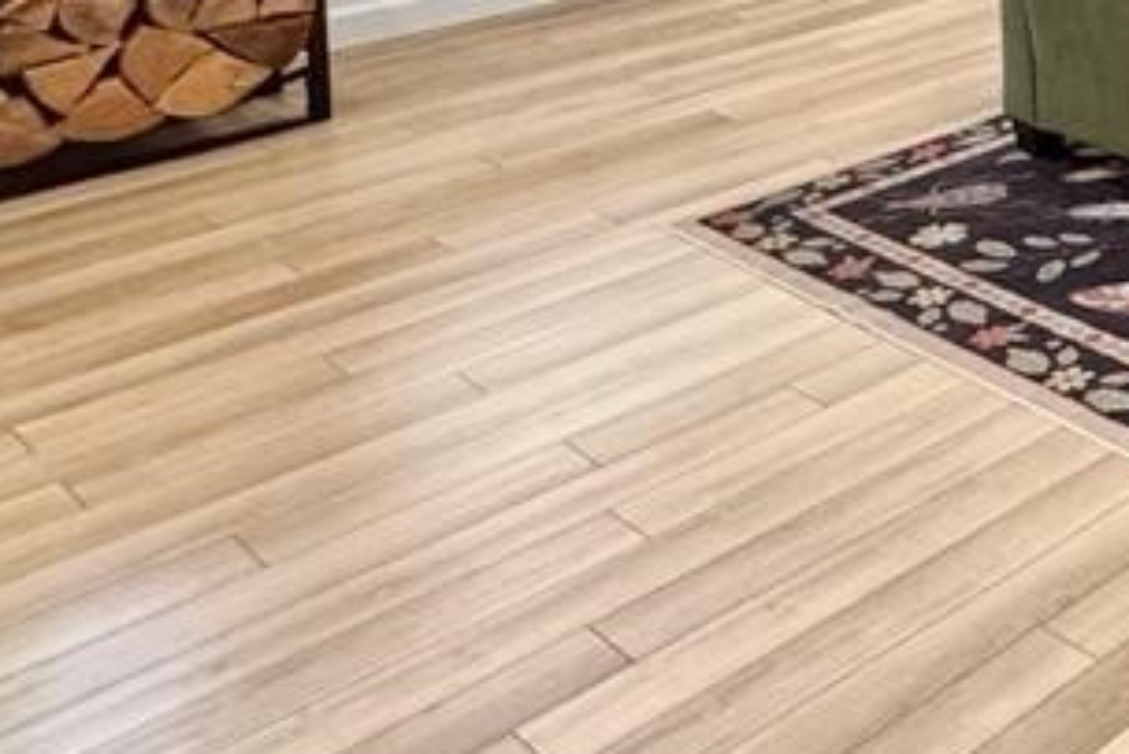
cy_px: -357
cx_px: 1838
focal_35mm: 49
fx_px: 1537
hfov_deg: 25.3
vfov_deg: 22.8
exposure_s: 1/60
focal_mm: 2.22
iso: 400
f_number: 2.2
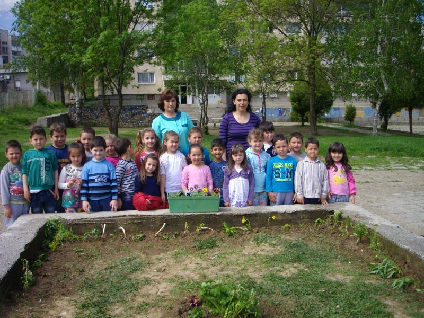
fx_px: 453
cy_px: 159
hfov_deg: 50.1
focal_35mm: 37
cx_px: 212
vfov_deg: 38.7
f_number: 5.6
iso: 100
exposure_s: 1/320
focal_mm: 6.2
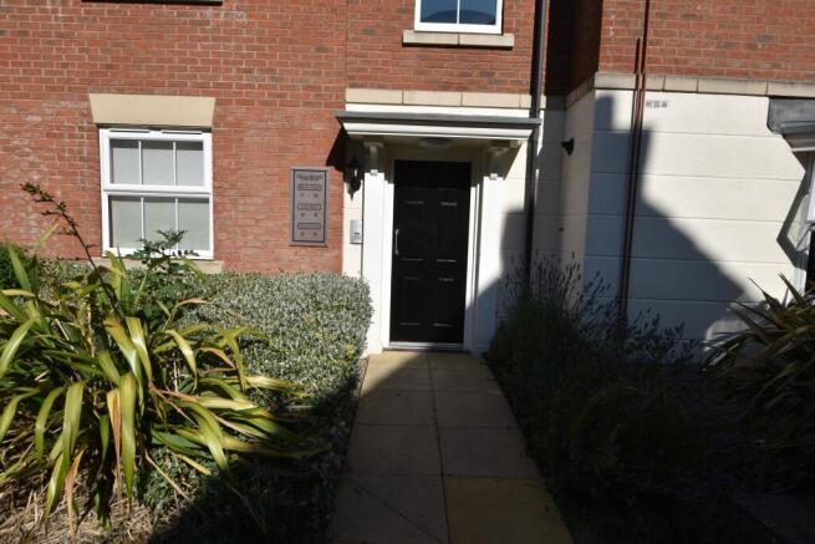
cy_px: 272
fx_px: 475
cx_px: 408
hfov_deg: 81.2
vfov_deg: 59.5
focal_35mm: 21
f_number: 9
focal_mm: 14
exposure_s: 1/320
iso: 100
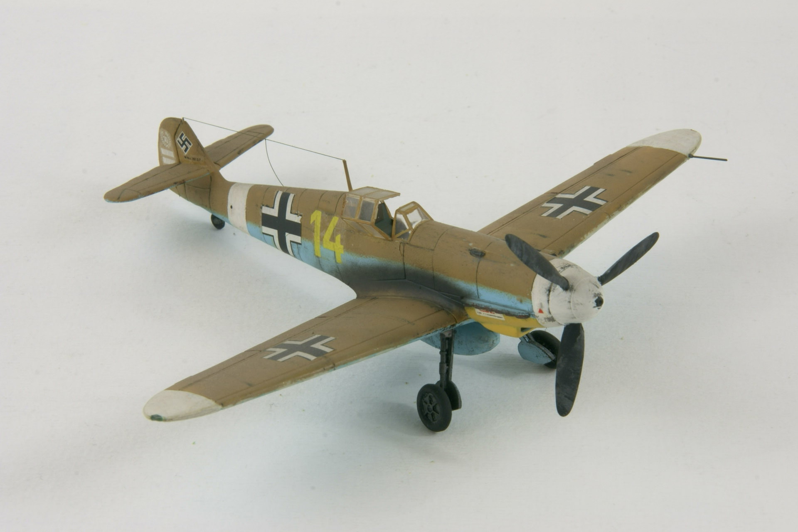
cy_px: 266
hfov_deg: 13.7
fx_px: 3325
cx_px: 399
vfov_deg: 9.1
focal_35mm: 150
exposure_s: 1.3
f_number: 29
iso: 80
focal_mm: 100
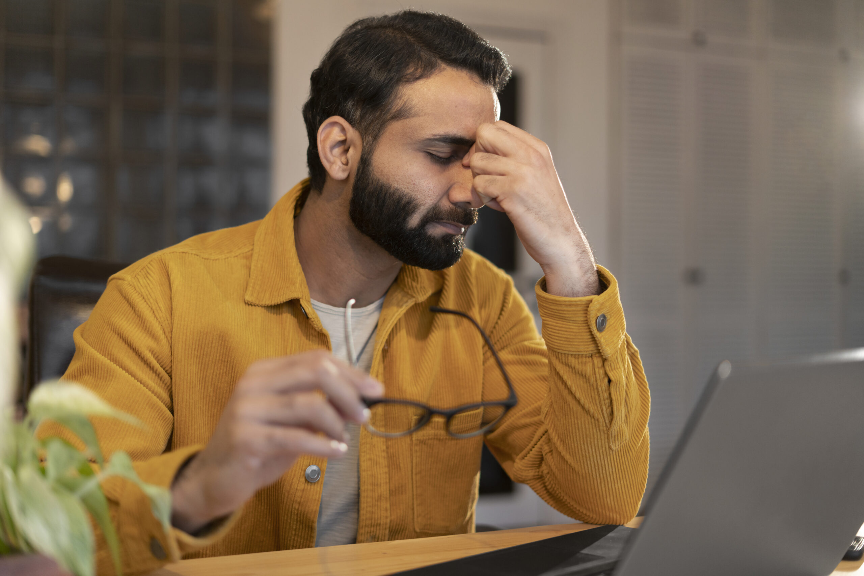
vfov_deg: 27.0
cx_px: 432
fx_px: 1200
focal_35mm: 50
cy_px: 288
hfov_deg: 39.6
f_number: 1.8
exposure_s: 1/160
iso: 320
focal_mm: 50
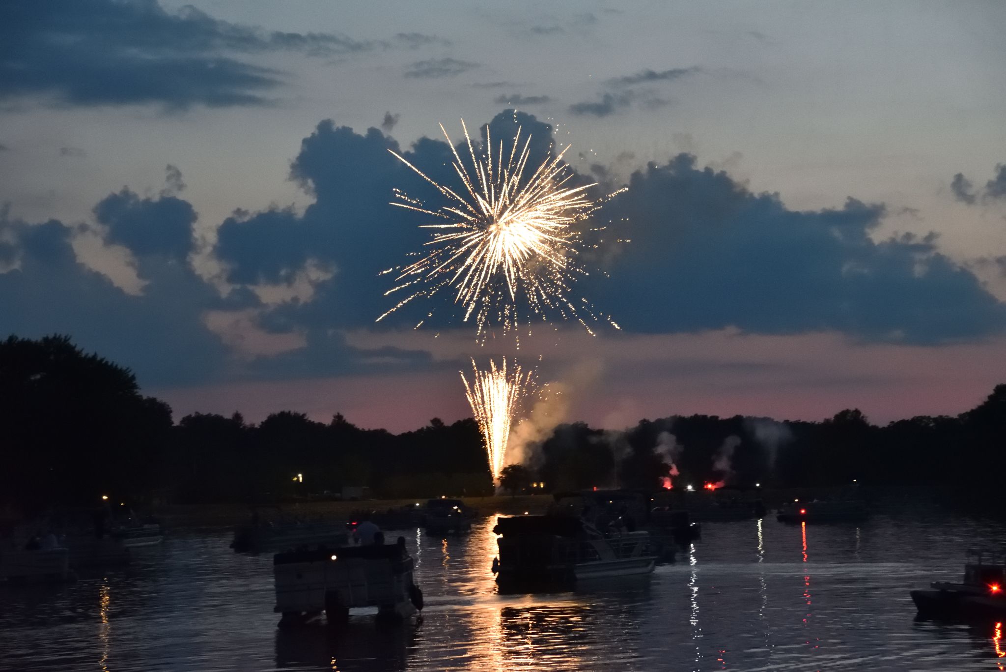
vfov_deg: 13.1
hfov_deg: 19.4
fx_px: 2935
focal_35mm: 105
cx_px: 503
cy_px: 336
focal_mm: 105
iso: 12800
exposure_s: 1/25
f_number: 7.1
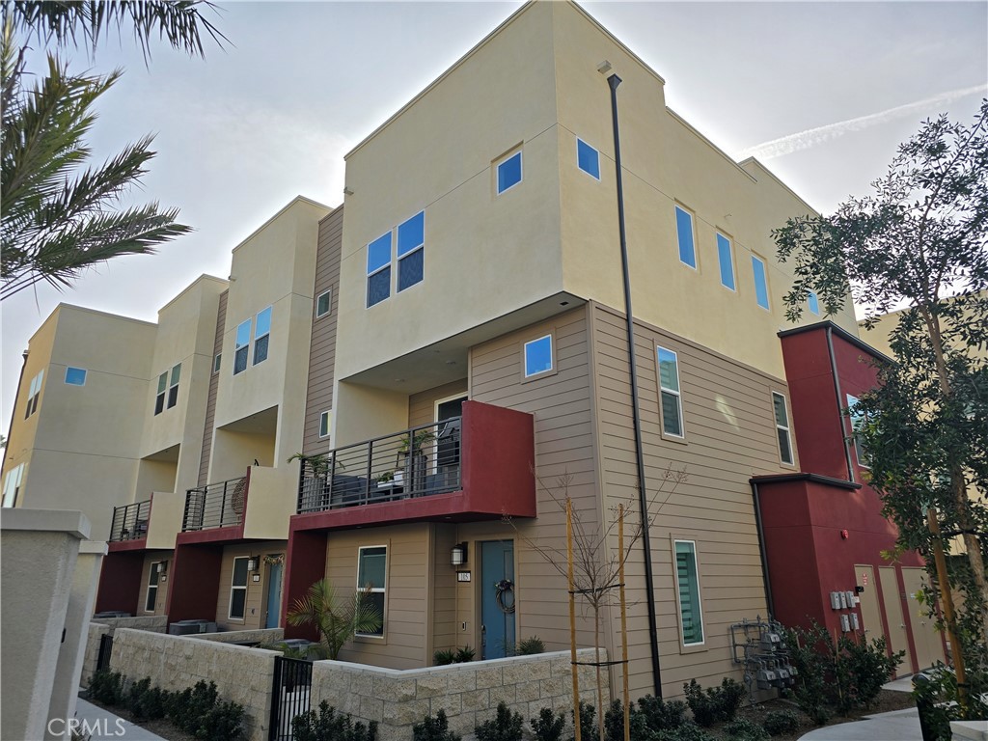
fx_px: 656
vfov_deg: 58.9
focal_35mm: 23
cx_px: 494
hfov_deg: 73.9
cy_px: 370
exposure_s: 1/1000
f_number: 1.7
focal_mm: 6.3
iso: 12
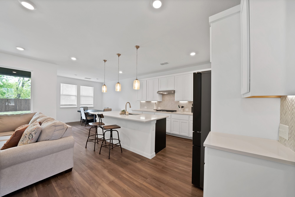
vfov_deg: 90.1
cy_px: 98
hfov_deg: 112.6
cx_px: 148
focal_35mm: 12
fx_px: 98
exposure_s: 1/8
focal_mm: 12
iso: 640
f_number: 9
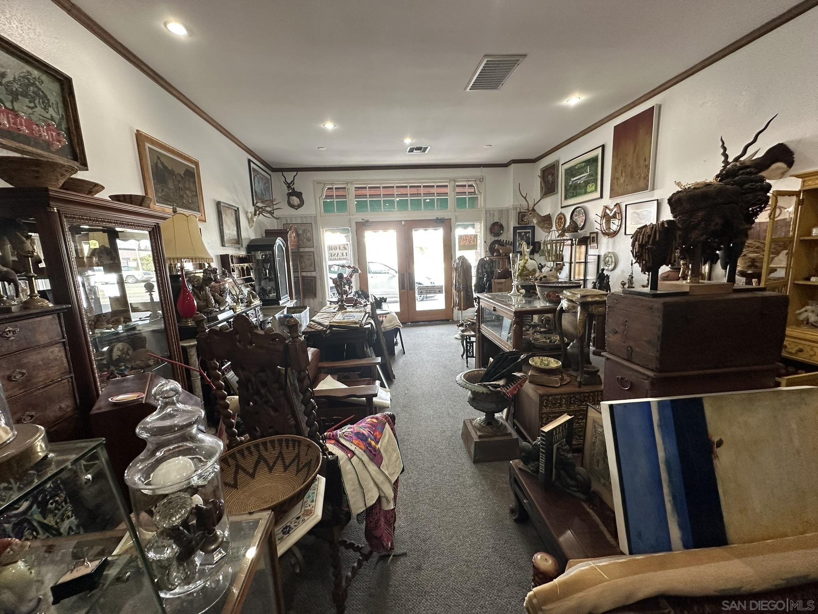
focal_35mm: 14
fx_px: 331
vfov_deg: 85.7
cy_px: 307
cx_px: 409
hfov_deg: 102.1
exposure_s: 1/60
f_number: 2.2
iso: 200
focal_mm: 2.22
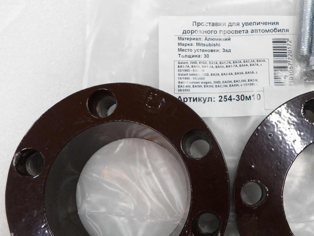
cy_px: 146
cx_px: 230
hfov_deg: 48.4
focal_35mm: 37
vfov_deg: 38.5
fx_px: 336
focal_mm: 4.5
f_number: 2.5
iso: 120
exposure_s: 1/30
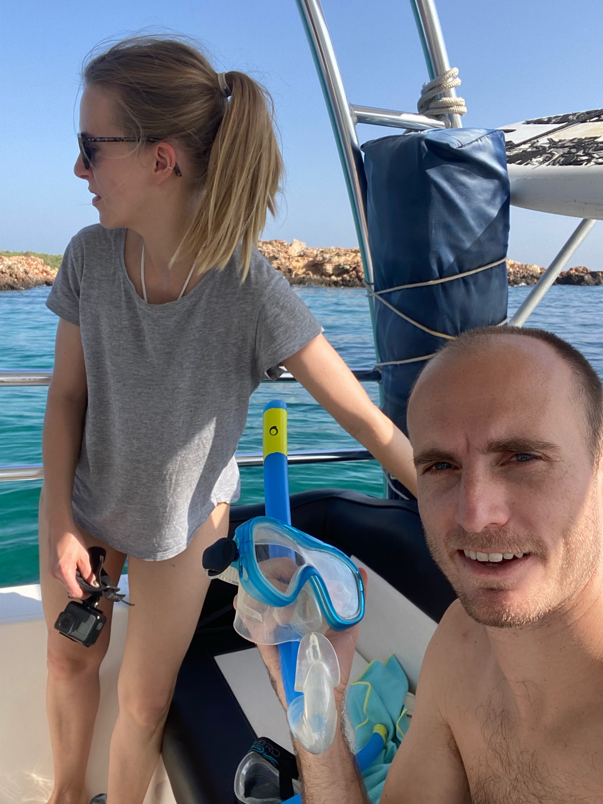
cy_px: 402
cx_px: 302
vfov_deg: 60.0
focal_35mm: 30
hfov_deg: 46.8
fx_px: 697
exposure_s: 1/363
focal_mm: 2.71
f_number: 2.2
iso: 25
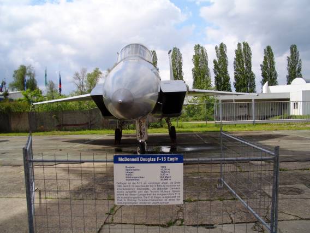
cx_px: 155
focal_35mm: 35
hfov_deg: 52.6
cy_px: 116
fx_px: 313
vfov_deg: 40.7
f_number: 4.3
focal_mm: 5.8
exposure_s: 1/400
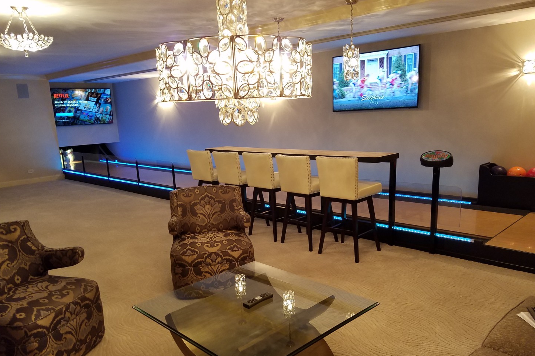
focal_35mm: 28
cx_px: 266
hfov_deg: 65.5
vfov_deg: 46.3
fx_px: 416
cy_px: 201
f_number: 1.7
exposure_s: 1/24
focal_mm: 4.2
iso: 160
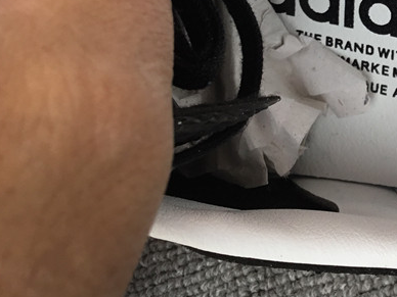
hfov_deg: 25.8
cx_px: 389
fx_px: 826
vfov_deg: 19.8
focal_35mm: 72
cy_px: 3
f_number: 2.4
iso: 25
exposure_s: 1/100
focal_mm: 3.3
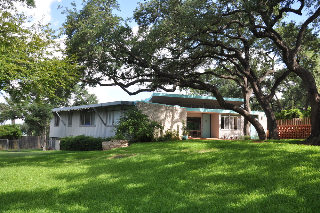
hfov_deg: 59.6
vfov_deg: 41.6
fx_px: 280
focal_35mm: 32
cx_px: 160
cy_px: 106
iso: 200
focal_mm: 21
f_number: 7.1
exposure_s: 1/250
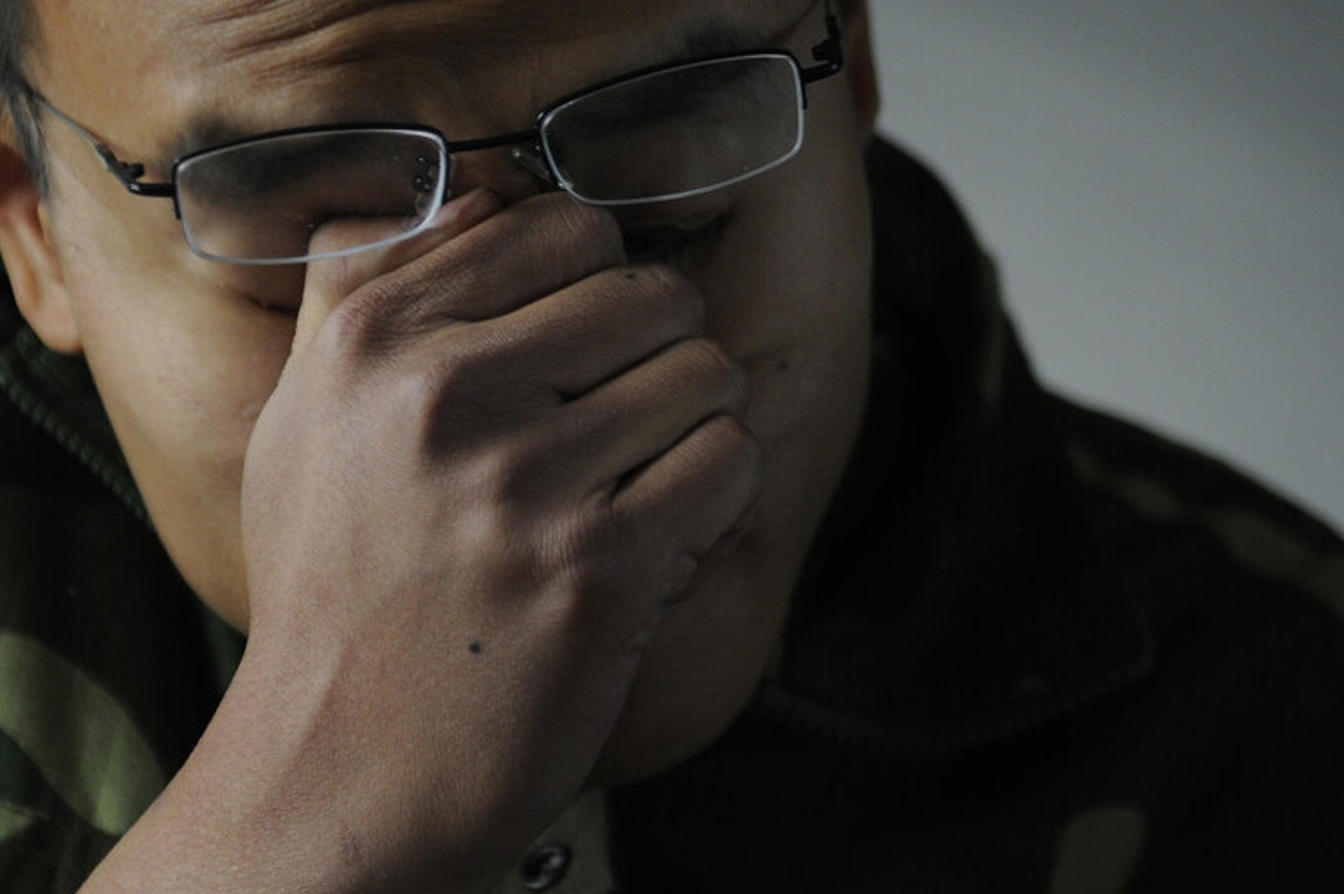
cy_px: 225
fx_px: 6304
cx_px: 485
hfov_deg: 12.2
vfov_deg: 8.1
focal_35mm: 169
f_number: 2.8
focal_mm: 70
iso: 500
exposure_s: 1/80
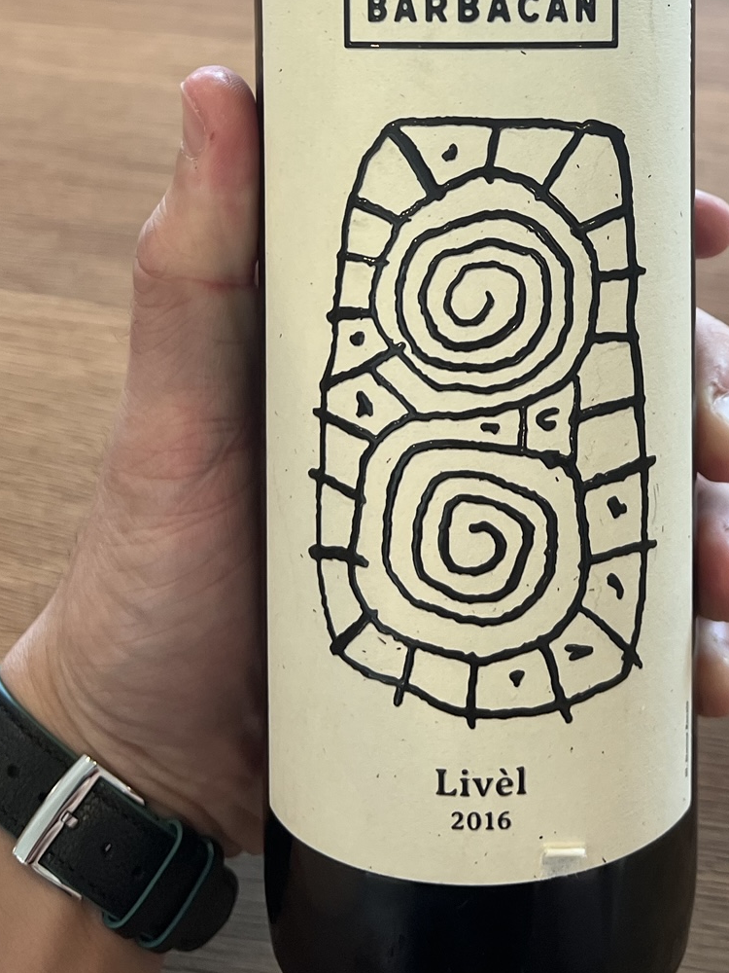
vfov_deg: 34.4
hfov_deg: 27.7
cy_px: 67
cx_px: 522
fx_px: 1460
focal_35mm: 52
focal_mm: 5.7
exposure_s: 1/100
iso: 100
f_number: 1.5
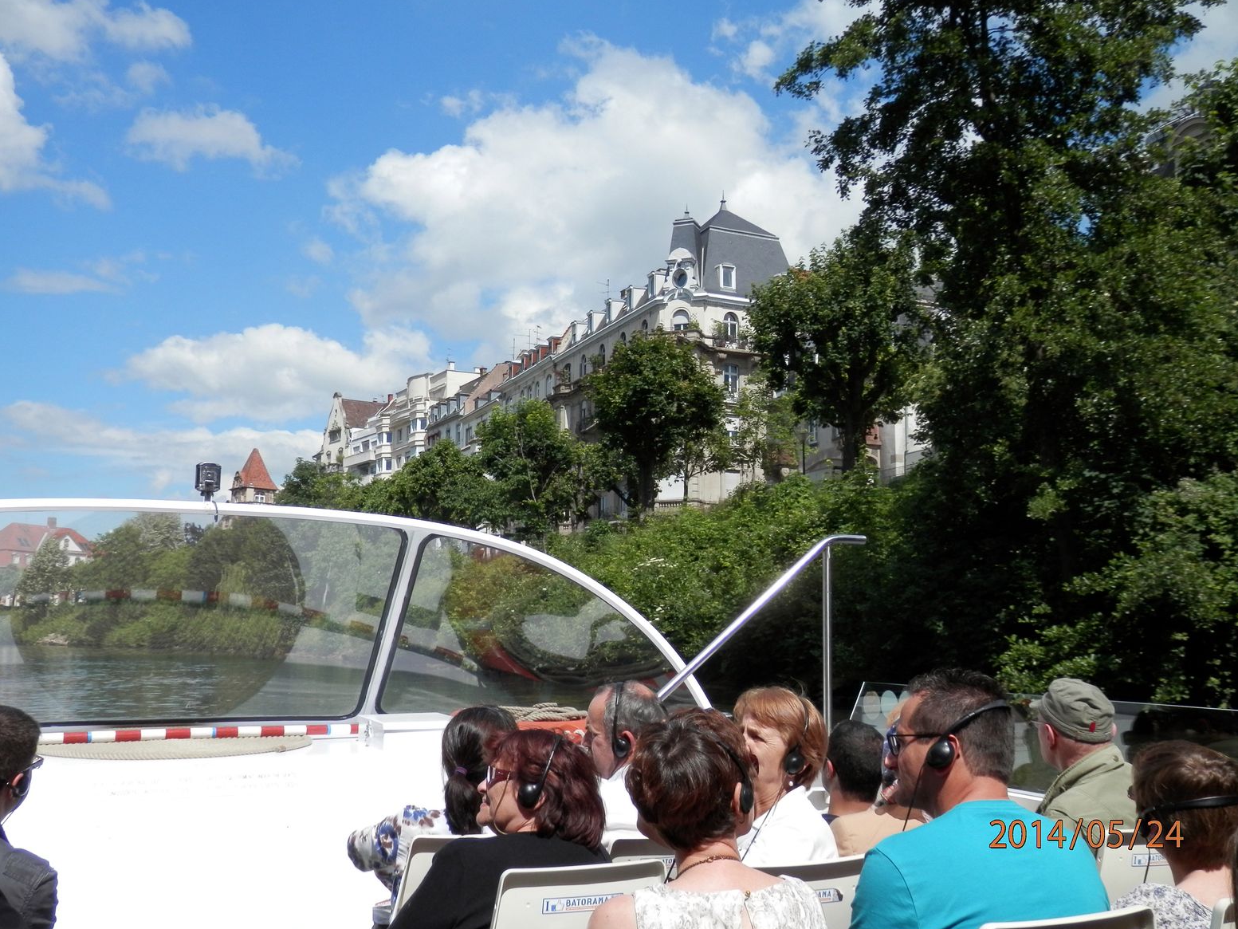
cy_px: 458
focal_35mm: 34
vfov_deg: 41.8
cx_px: 623
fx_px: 1216
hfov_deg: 54.0
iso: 80
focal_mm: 6
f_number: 9.7
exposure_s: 1/160
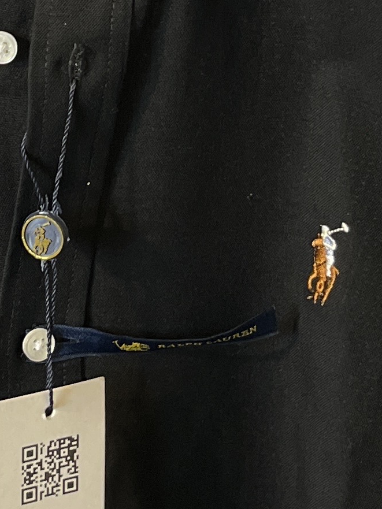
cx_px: 58
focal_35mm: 119
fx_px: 1751
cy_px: -59
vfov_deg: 16.1
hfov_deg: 12.4
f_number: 1.6
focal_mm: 5.1
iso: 320
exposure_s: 1/50
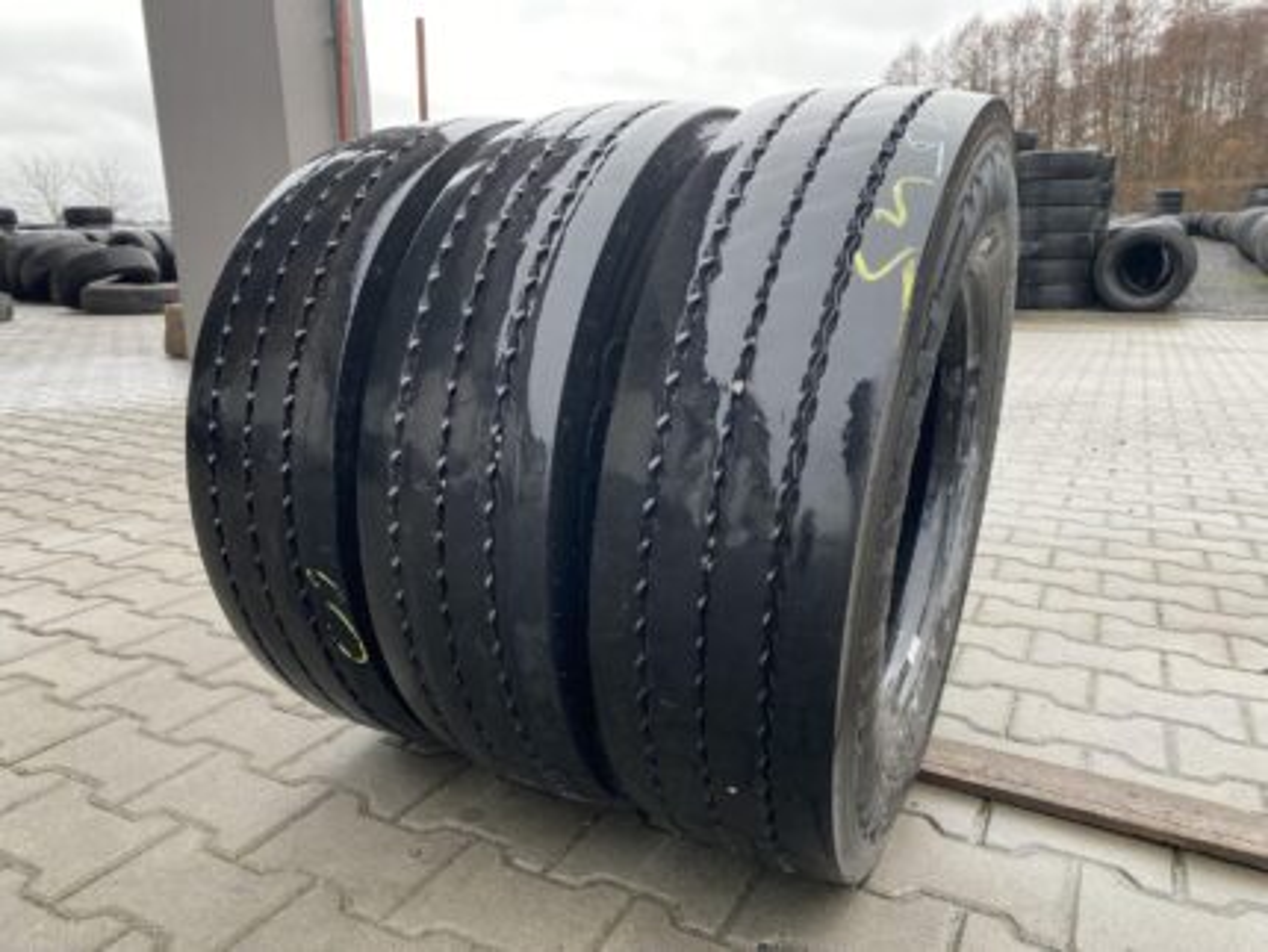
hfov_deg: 67.3
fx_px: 953
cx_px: 634
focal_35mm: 26
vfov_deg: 53.1
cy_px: 476
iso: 64
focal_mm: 4.25
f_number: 1.8
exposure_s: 1/121
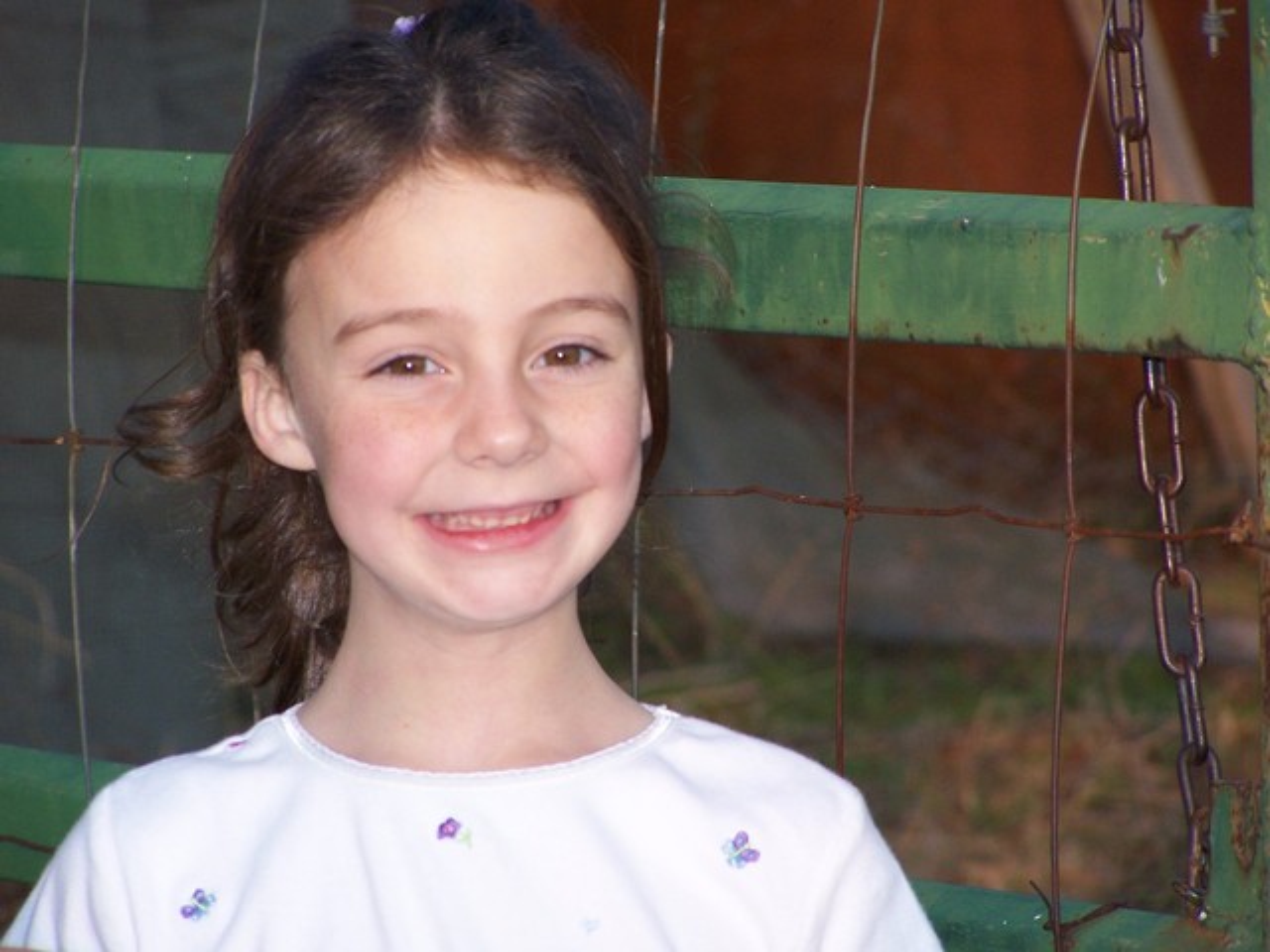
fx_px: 11630
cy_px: 476
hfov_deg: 6.3
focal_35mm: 317
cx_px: 635
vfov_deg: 4.7
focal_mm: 52.6
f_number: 3.6
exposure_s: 1/250
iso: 140
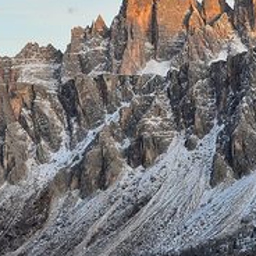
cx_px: -24
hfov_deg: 11.8
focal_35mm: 145
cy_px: 79
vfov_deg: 12.0
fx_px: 1216
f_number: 14
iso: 800
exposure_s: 1/80
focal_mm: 35
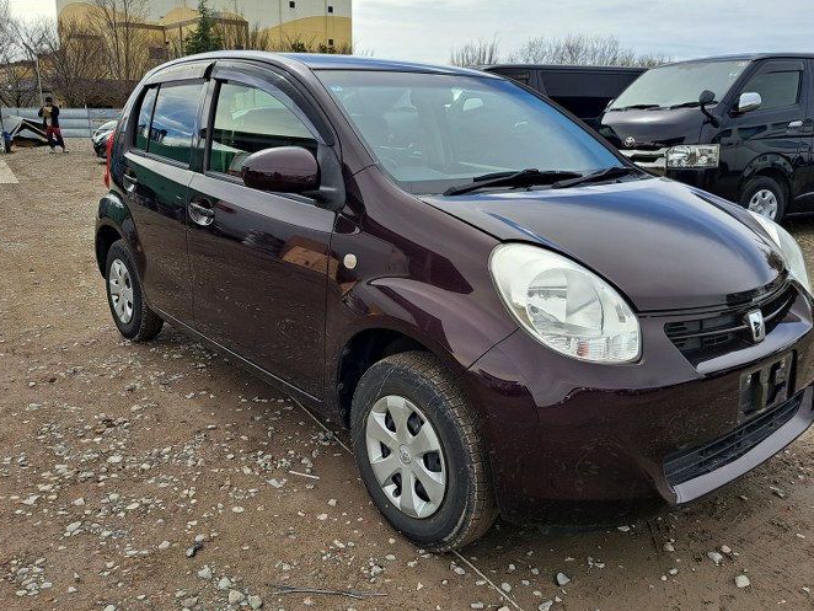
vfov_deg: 48.1
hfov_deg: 61.6
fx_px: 682
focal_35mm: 29
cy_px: 267
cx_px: 402
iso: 50
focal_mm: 5.23
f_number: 1.8
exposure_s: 1/1129
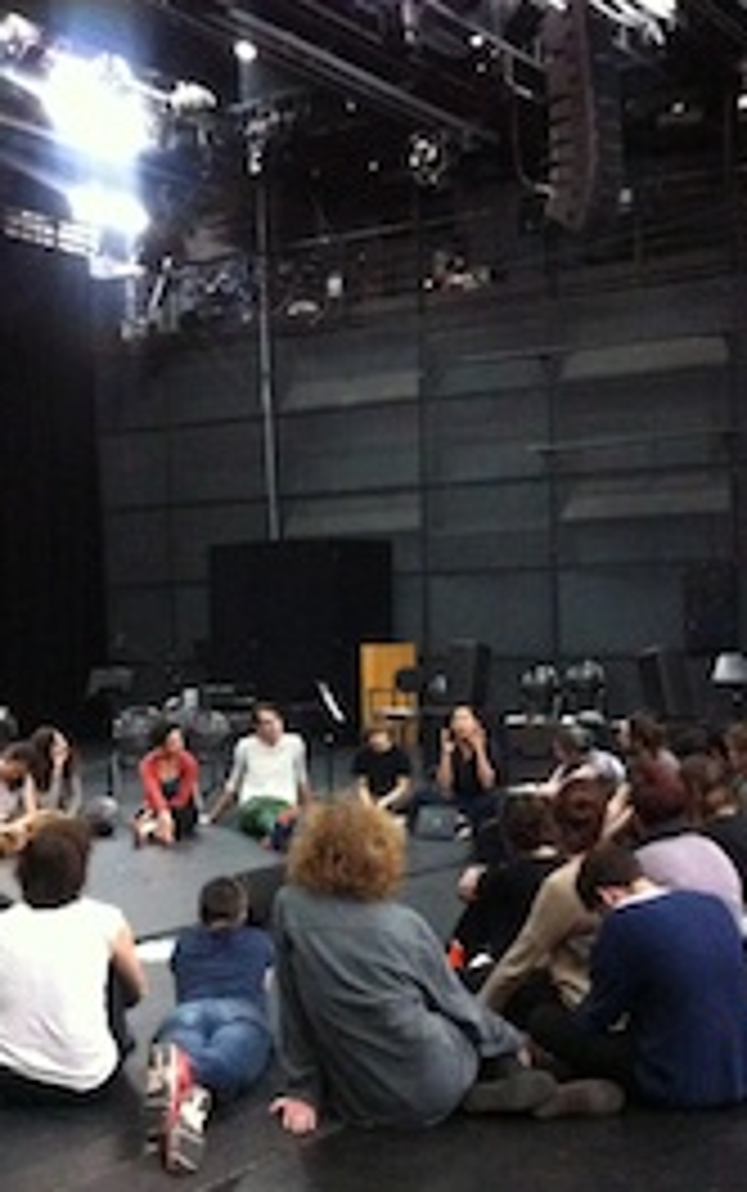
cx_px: 378
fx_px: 1821
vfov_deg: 36.2
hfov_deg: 23.2
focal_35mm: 56
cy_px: 661
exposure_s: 1/15
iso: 1000
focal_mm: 3.85
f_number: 2.8
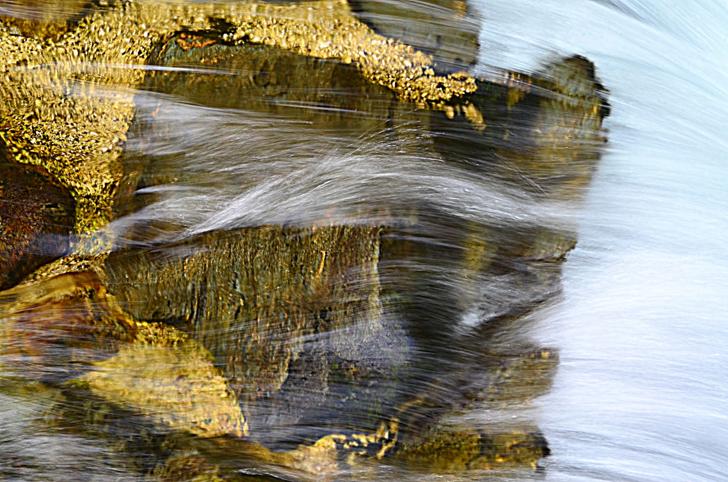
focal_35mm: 105
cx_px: 364
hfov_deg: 19.5
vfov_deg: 13.0
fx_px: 2119
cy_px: 241
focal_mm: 70
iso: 200
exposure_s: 1/8
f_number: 22
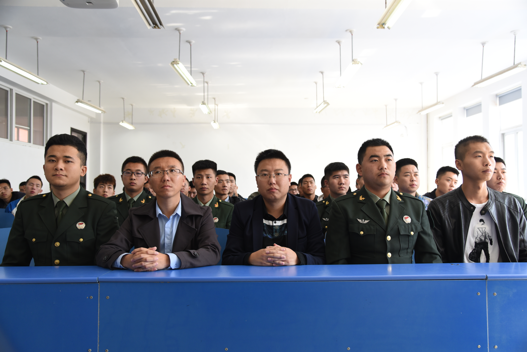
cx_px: 264
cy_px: 176
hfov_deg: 61.9
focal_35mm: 30
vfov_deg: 43.6
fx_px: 439
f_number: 5
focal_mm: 30
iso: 640
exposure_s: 1/100
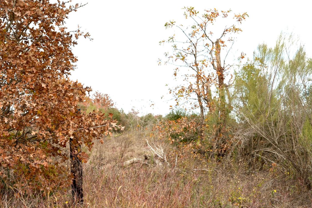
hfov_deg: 38.9
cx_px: 155
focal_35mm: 51
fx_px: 442
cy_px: 103
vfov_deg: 26.5
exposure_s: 1/200
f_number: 5
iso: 125
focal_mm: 50
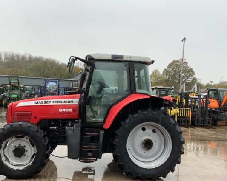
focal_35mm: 34
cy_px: 100
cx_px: 105
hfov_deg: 52.8
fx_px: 228
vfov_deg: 43.3
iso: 16
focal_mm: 3
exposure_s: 1/154
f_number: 1.8
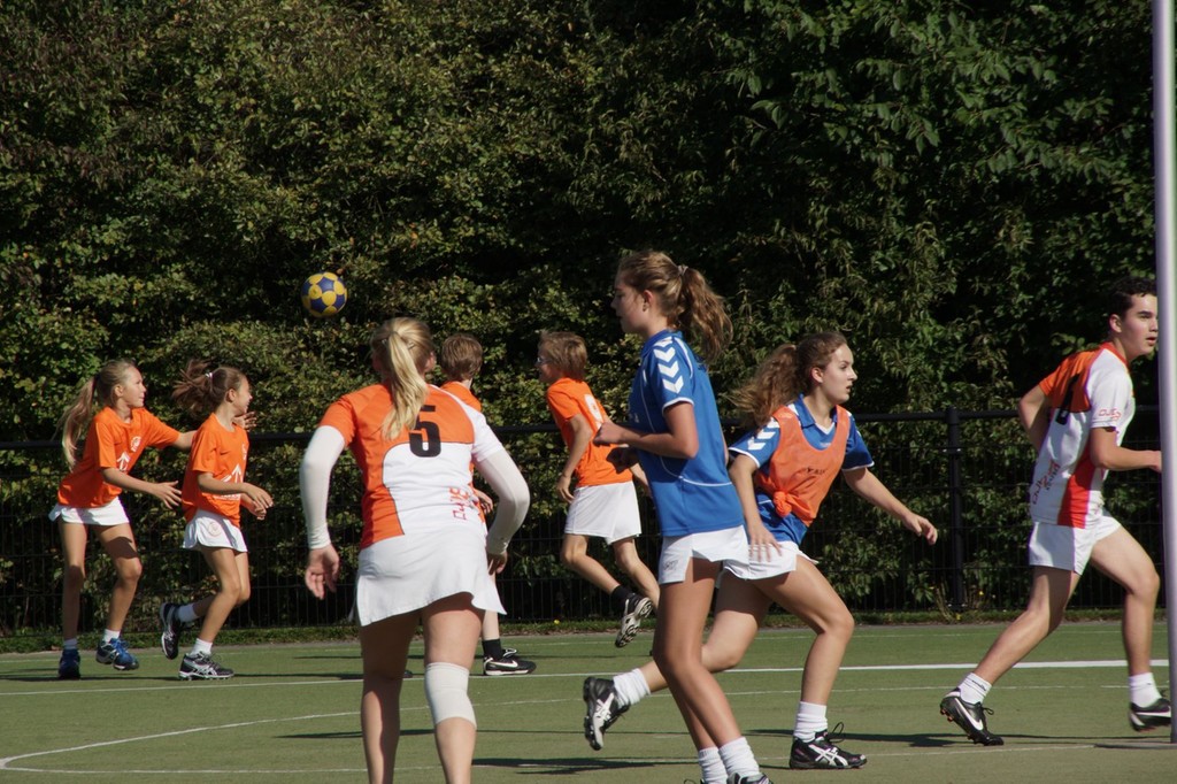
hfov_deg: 5.5
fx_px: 12256
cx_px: 588
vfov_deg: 3.7
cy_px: 392
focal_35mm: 375
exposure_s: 1/400
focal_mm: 250
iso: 200
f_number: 13
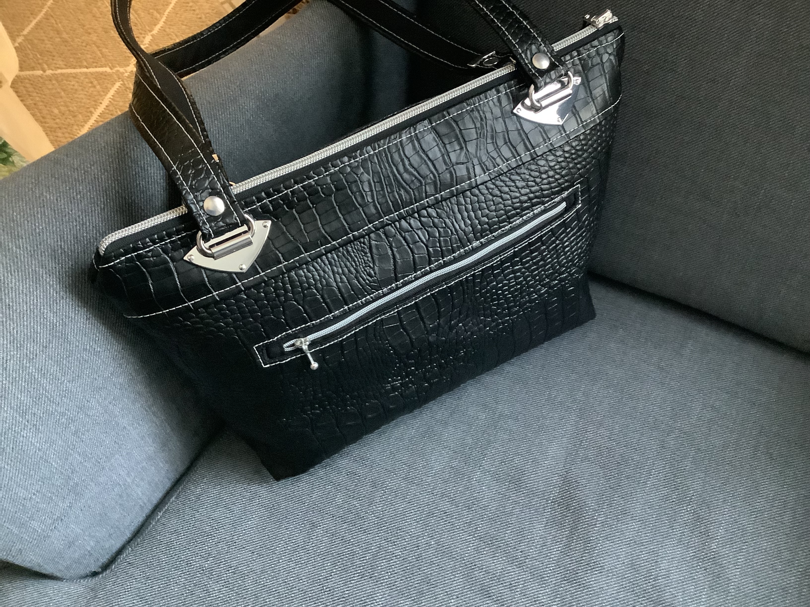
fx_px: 725
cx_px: 405
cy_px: 304
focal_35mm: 31
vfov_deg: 45.4
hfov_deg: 58.4
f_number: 2.4
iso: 800
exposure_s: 1/20
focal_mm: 3.3
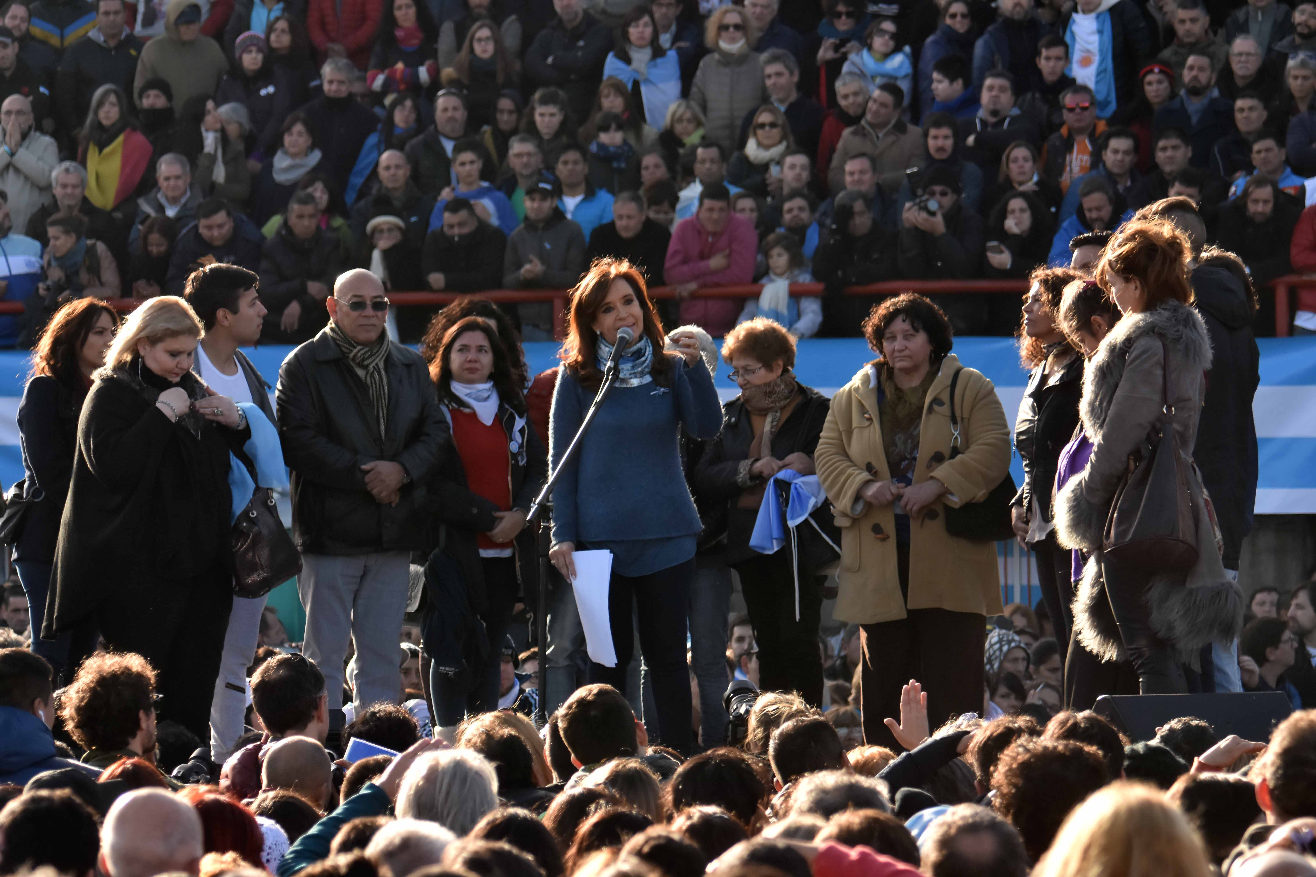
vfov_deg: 6.5
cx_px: 658
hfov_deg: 9.8
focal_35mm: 210
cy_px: 438
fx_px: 7676
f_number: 5.6
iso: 800
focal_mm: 140
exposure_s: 1/1250
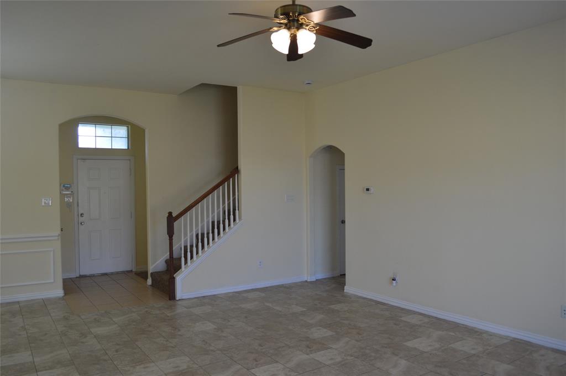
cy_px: 188
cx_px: 283
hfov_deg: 67.4
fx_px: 424
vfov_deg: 47.8
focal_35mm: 27
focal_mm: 18
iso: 400
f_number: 4.5
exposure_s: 1/80
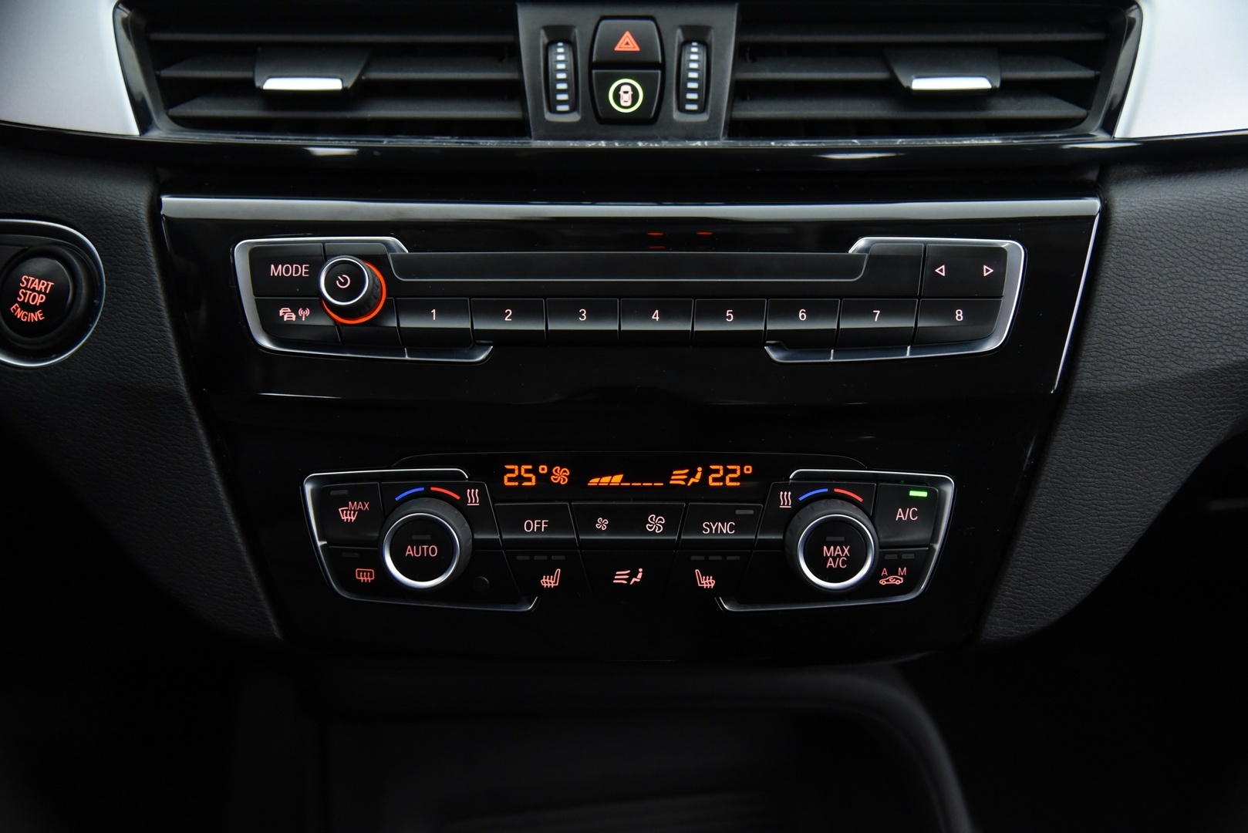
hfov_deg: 44.5
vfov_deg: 30.5
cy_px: 416
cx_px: 624
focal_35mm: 44
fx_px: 1526
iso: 4000
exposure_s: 1/20
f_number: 4
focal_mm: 44
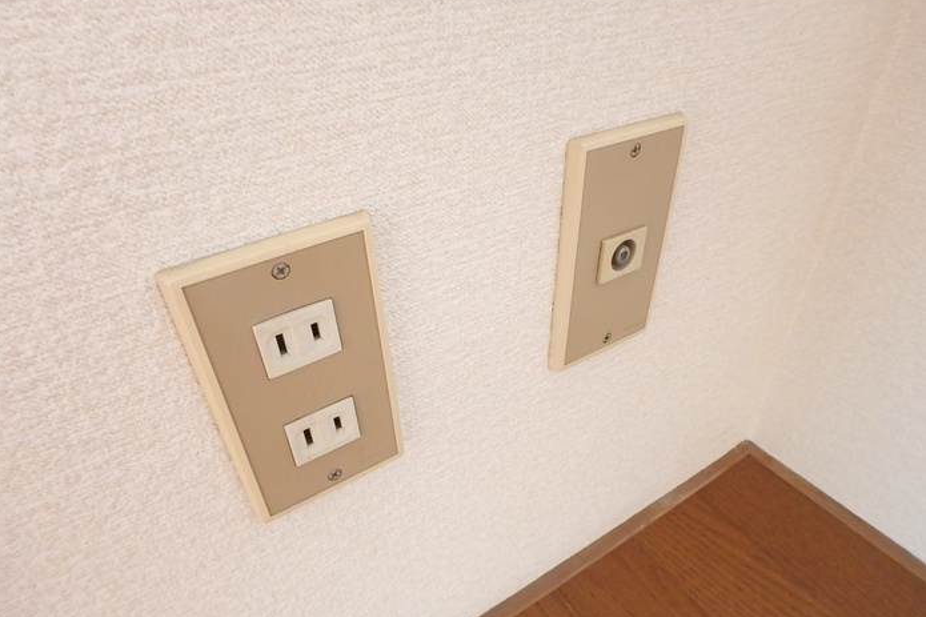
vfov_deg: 57.1
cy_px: 331
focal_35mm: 22
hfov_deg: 78.6
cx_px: 461
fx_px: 566
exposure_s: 1/30
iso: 640
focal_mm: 3.7
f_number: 3.5
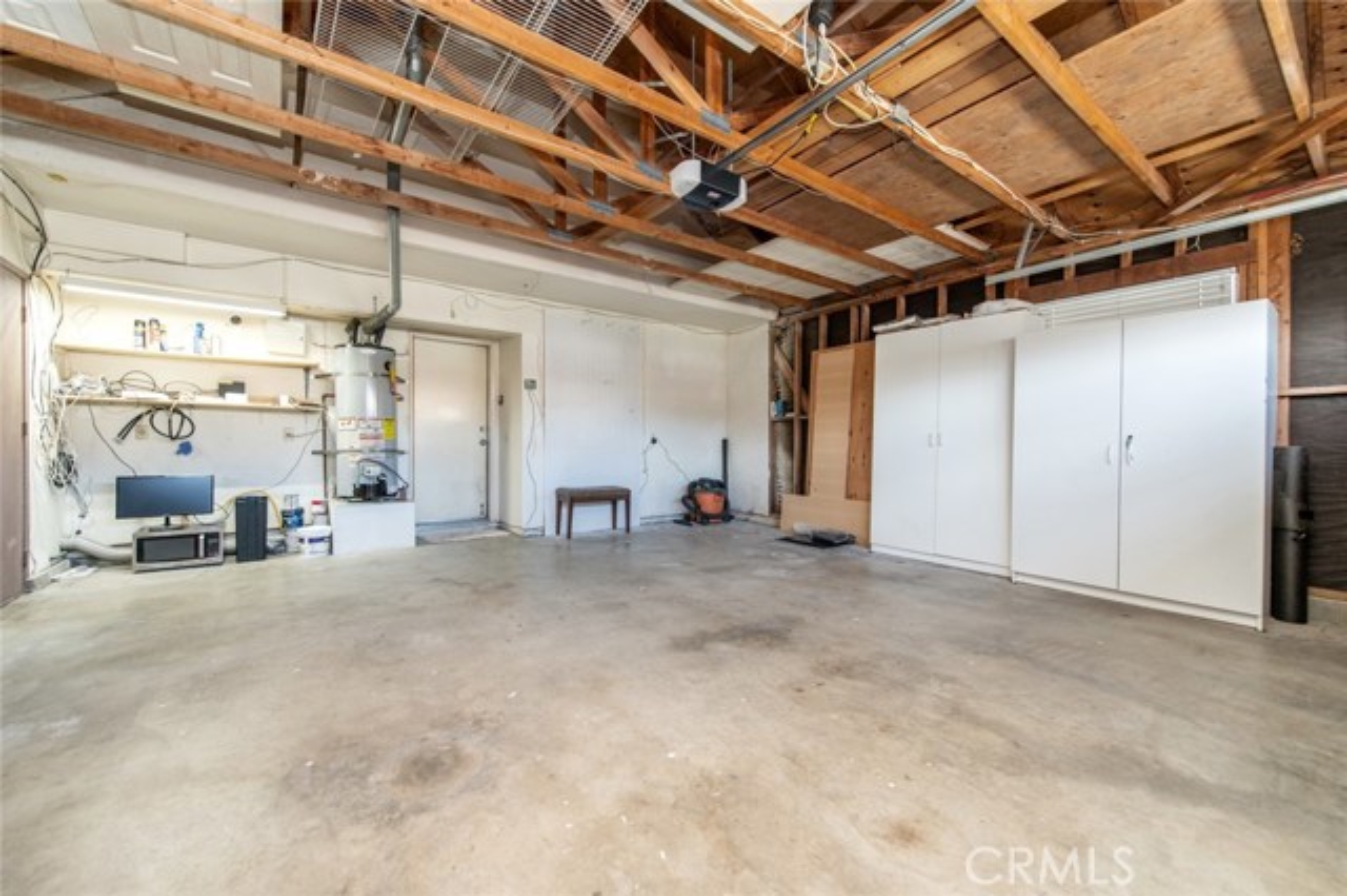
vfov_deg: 81.1
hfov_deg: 104.3
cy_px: 448
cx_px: 674
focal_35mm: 14
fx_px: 524
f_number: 4
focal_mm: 14
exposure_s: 1/60
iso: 800
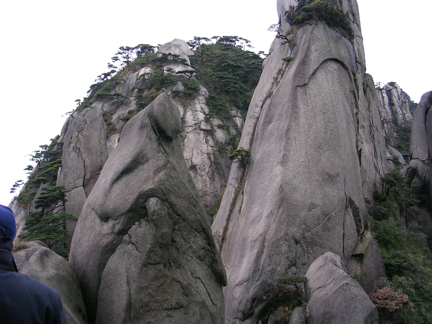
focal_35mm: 38
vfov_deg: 37.7
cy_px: 162
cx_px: 216
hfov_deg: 49.0
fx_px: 474
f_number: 2.8
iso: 50
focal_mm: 5.8
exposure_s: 1/178
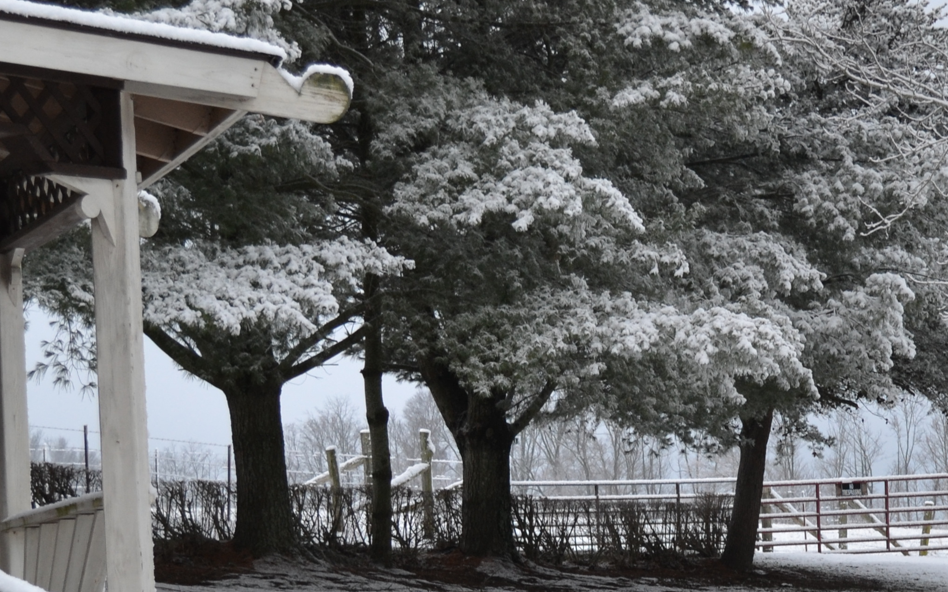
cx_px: 769
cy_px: 593
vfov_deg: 11.7
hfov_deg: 18.6
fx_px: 2868
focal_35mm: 111
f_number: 4.8
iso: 400
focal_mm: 32
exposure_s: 1/60
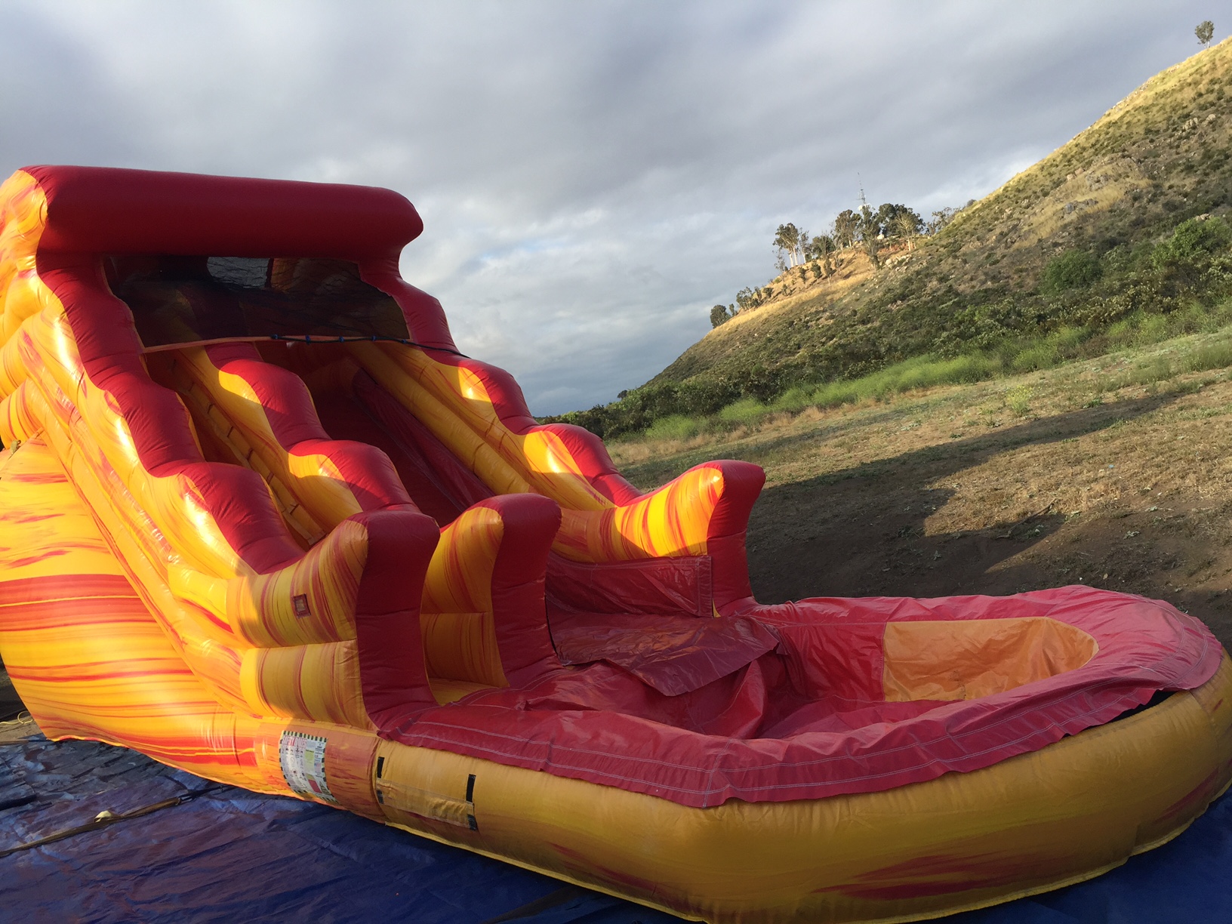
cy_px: 462
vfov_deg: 48.2
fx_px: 1032
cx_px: 616
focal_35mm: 29
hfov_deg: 61.7
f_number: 2.2
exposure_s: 1/694
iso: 32
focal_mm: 4.15
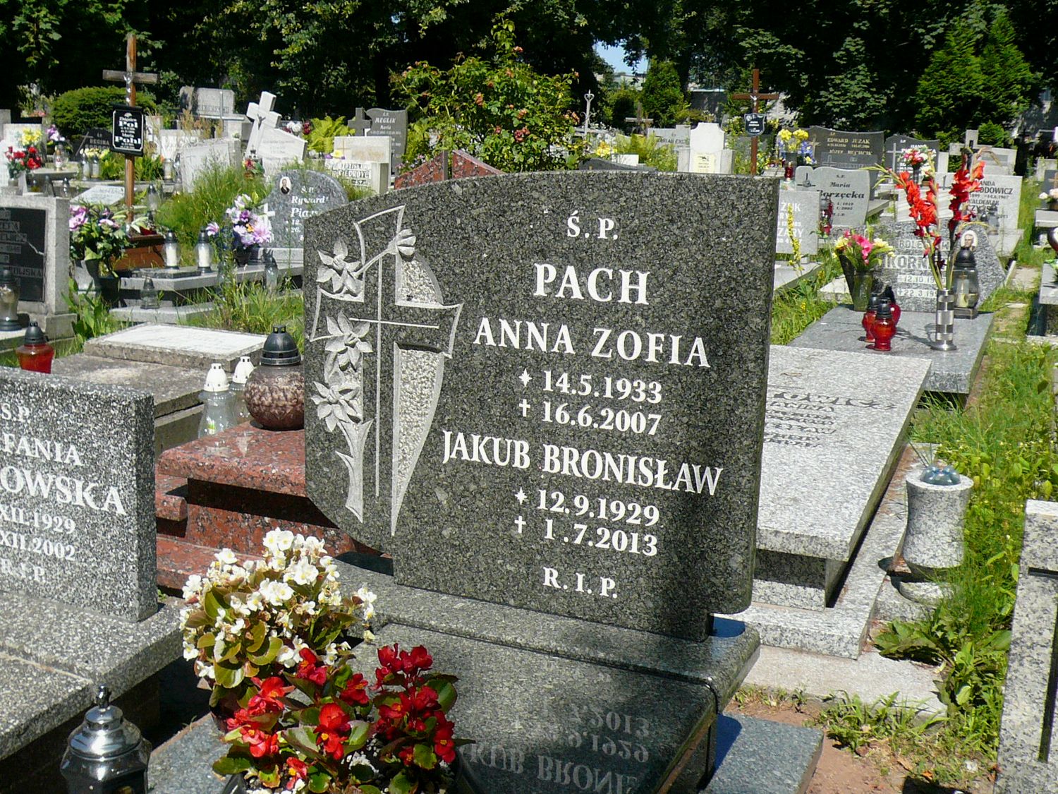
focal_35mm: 40
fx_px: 1223
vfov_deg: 36.0
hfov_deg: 46.8
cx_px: 529
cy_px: 397
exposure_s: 1/200
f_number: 8
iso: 100
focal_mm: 4.6
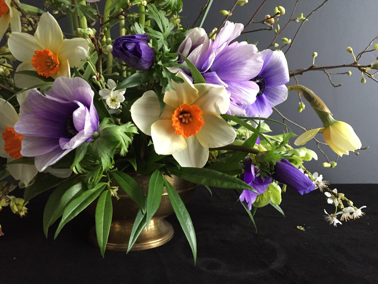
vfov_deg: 48.2
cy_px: 142
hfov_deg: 61.7
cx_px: 189
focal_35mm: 29
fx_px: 317
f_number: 2.2
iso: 250
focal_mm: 4.15
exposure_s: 1/30
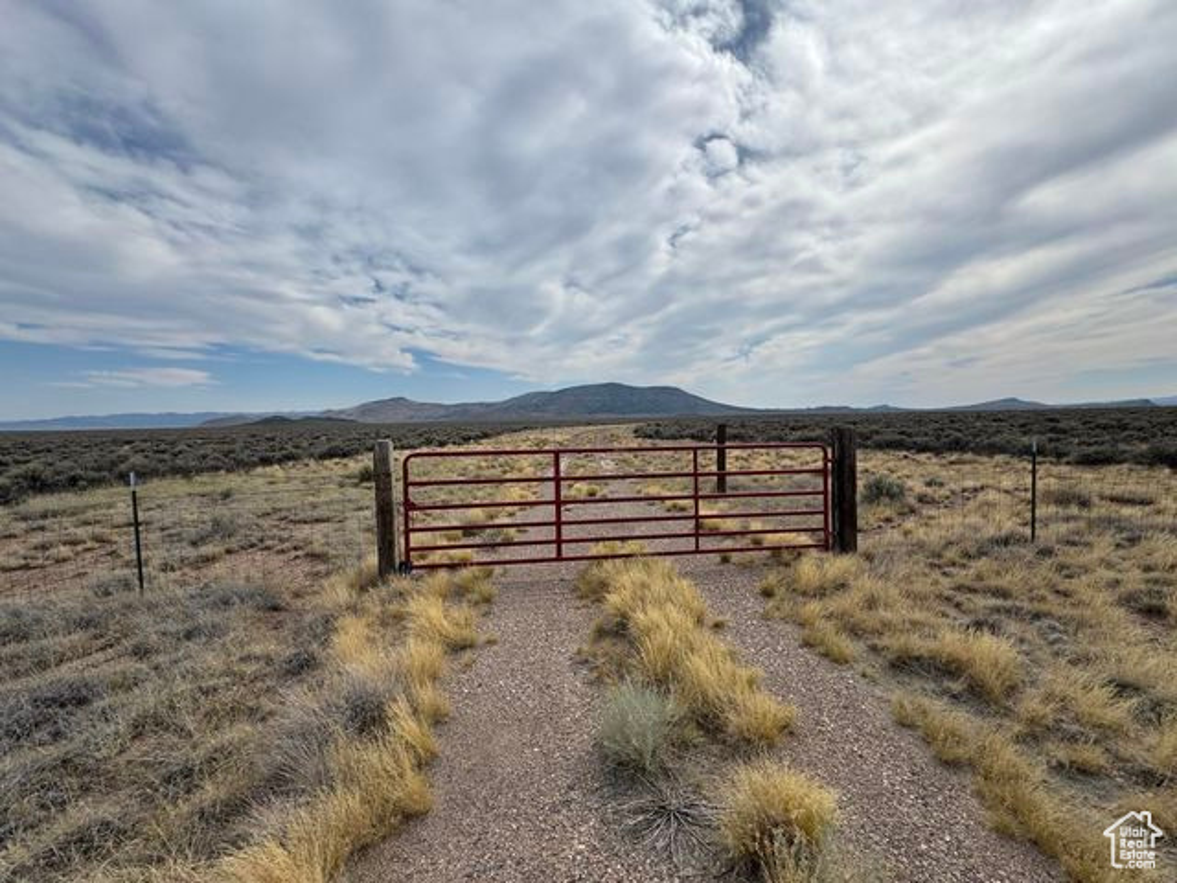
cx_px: 588
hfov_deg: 102.1
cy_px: 442
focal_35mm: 14
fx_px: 476
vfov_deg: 85.7
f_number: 2.2
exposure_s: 1/3390
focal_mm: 2.22
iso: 50
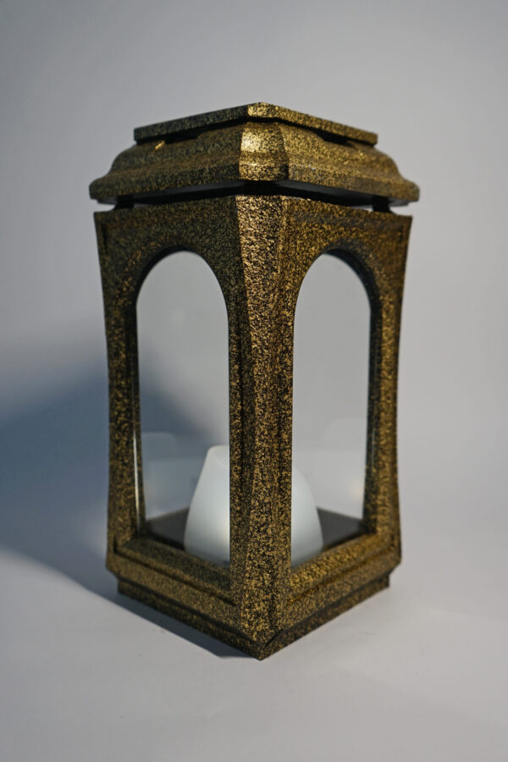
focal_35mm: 28
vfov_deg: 65.5
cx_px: 254
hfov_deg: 46.4
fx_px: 593
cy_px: 381
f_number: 4
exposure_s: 1/60
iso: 400
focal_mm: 28
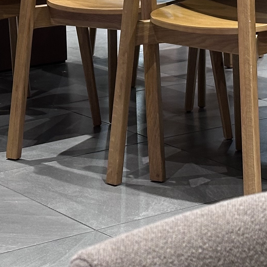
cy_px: -120
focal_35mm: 164
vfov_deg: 10.3
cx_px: 83
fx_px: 1431
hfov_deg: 10.6
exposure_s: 1/60
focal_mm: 6.86
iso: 100
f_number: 1.78
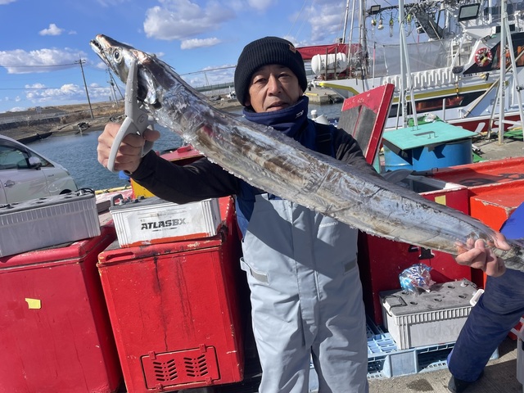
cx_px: 262
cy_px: 196
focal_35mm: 26
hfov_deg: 67.3
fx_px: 394
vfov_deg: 53.1
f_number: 1.6
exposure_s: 1/3731
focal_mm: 4.2
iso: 32
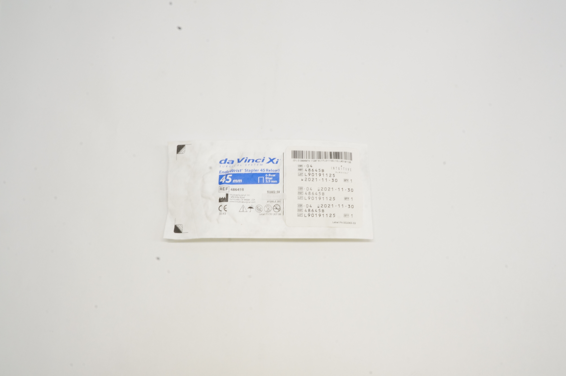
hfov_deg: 55.2
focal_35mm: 34
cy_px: 188
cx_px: 283
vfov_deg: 38.3
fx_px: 542
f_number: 25
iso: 800
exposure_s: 1/10
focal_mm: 23
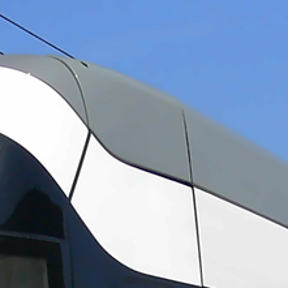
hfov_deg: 10.4
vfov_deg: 10.0
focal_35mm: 168
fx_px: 1581
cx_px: 124
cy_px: 448
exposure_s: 1/1000
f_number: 4.5
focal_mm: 7.4
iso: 80
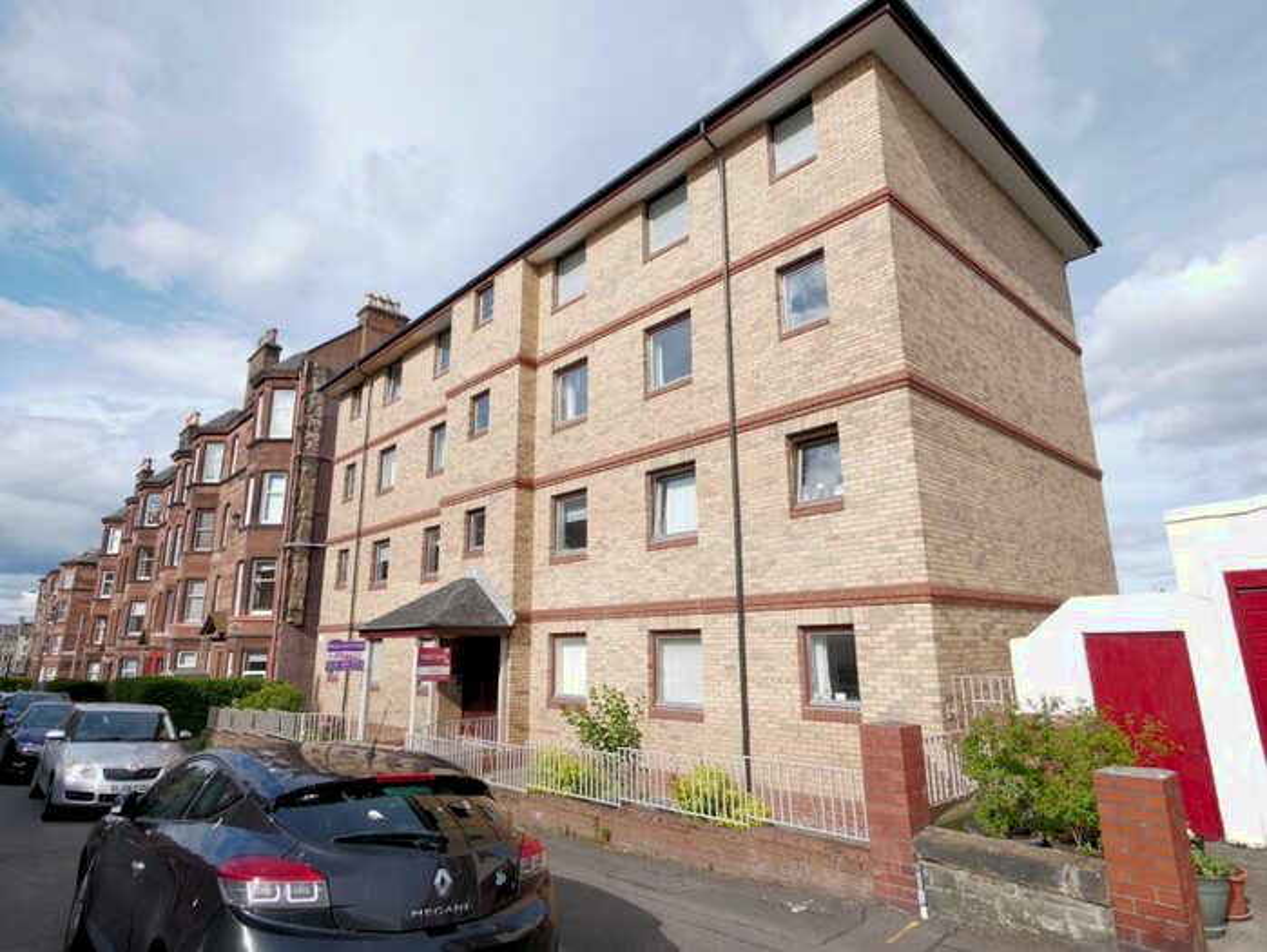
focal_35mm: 20
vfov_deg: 66.0
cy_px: 476
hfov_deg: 81.7
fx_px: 732
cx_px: 634
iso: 200
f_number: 6.3
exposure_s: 1/320
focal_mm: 10
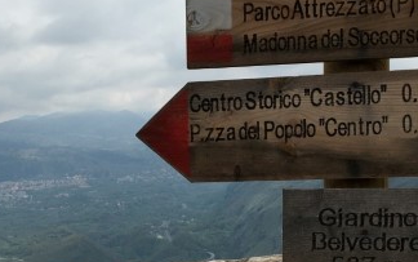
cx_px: 146
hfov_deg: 28.4
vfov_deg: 18.0
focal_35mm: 72
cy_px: 210
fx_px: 821
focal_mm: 4.15
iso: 25
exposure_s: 1/2481
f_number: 2.2
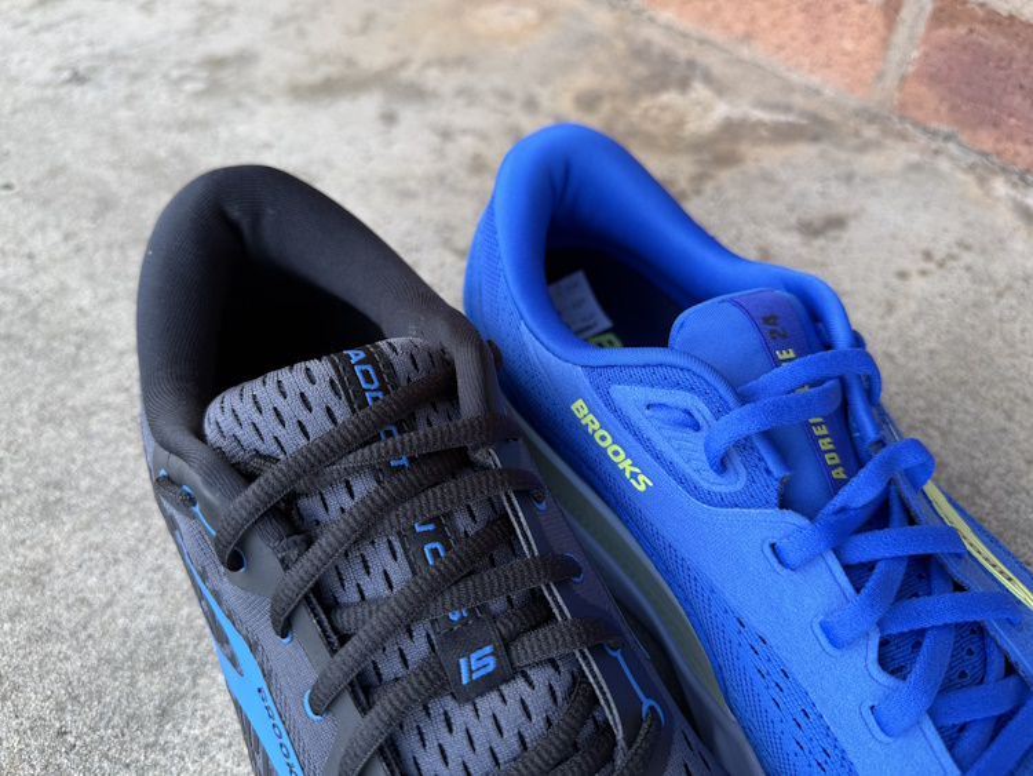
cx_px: 516
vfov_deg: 56.8
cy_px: 388
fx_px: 716
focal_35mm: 24
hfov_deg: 71.6
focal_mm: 6.76
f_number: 1.78
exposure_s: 1/187
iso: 64
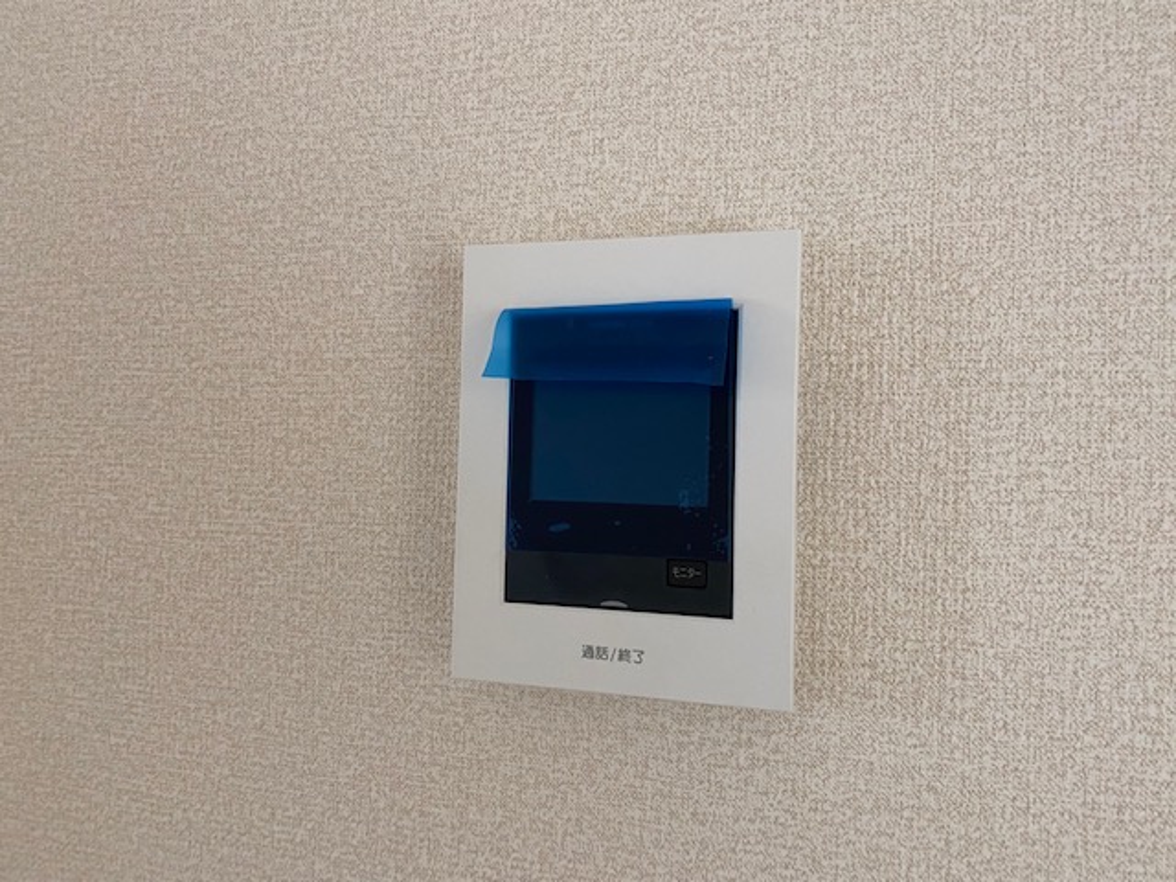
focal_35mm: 26
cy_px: 441
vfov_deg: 53.1
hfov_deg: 67.3
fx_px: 883
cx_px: 588
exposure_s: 1/60
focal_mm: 4.25
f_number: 1.8
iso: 160
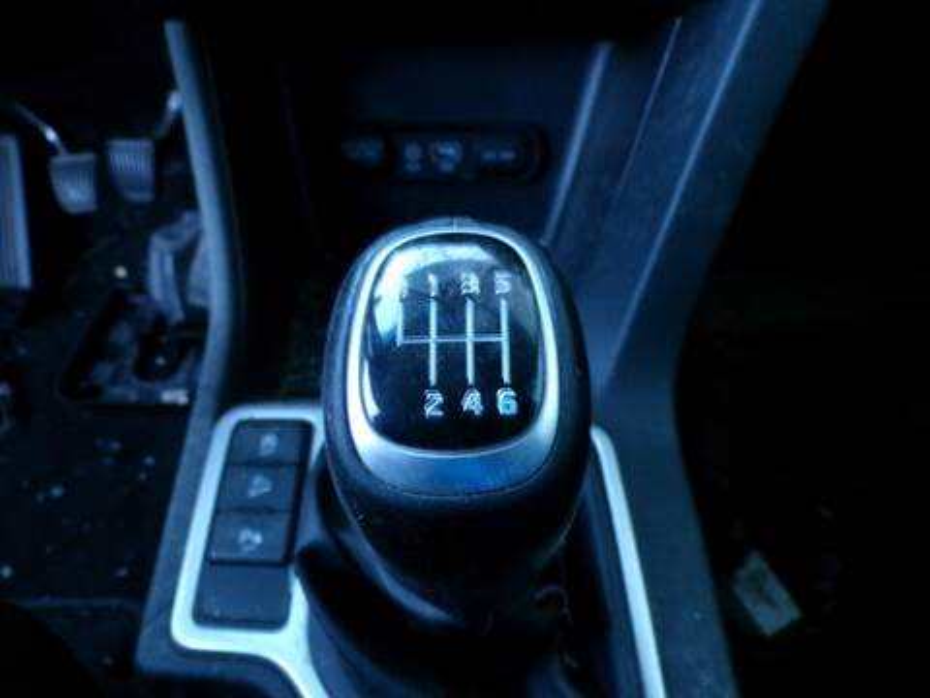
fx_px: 645
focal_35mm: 24
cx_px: 465
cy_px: 349
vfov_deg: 56.8
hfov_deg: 71.6
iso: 800
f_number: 3
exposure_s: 1/4
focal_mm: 4.3
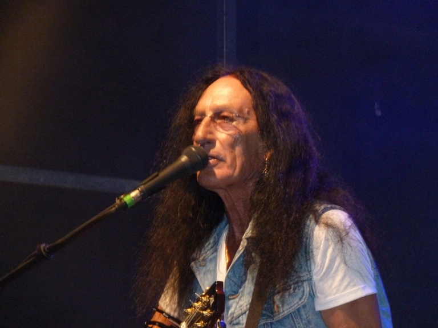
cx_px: 219
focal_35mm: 169
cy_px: 164
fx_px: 2138
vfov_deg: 8.8
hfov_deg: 11.7
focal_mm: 27.8
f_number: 4.5
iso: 640
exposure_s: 1/25
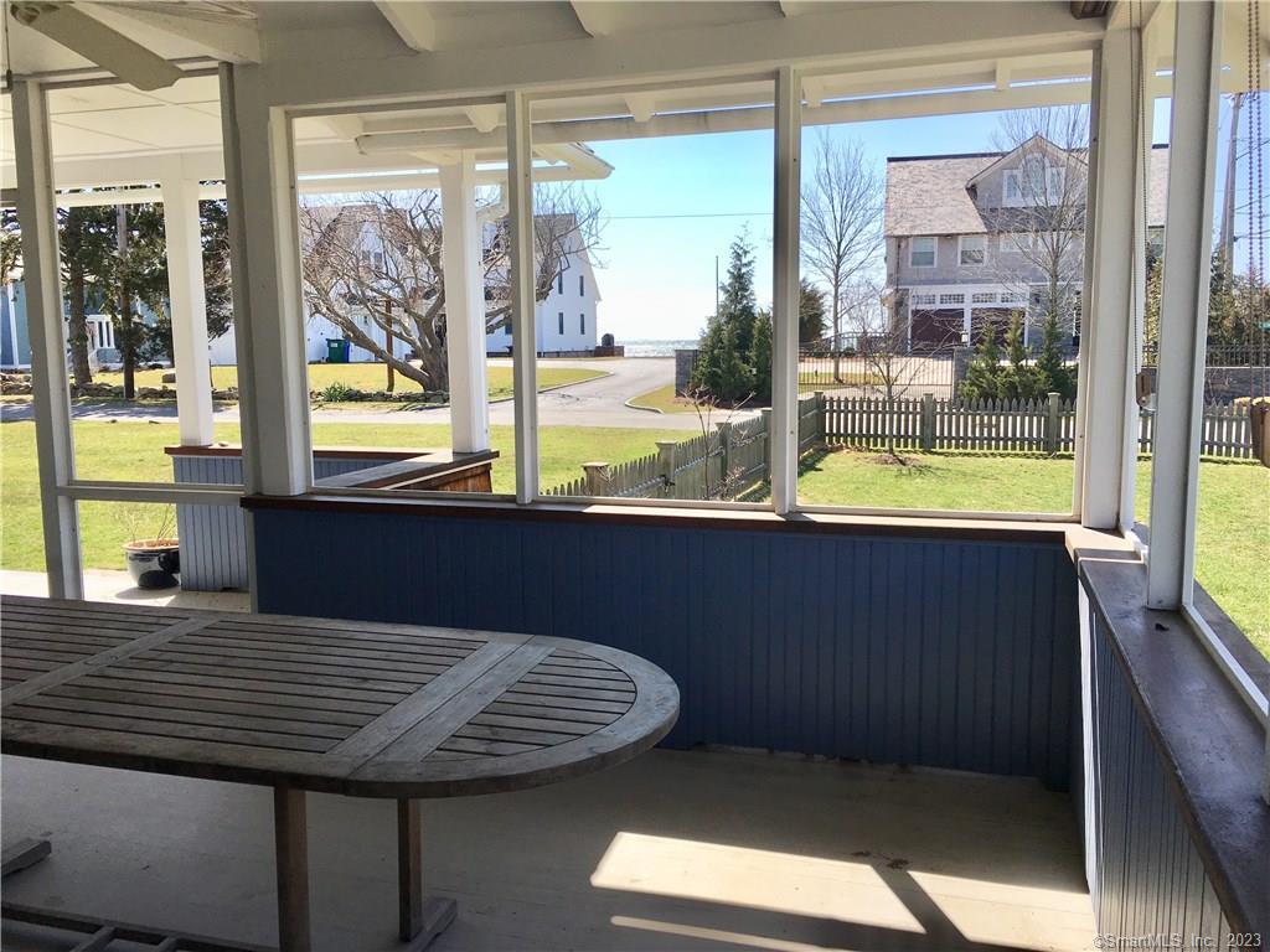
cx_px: 635
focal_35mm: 29
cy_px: 476
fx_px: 1064
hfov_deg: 61.7
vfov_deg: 48.2
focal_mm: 4.15
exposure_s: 1/999
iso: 25
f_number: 2.2
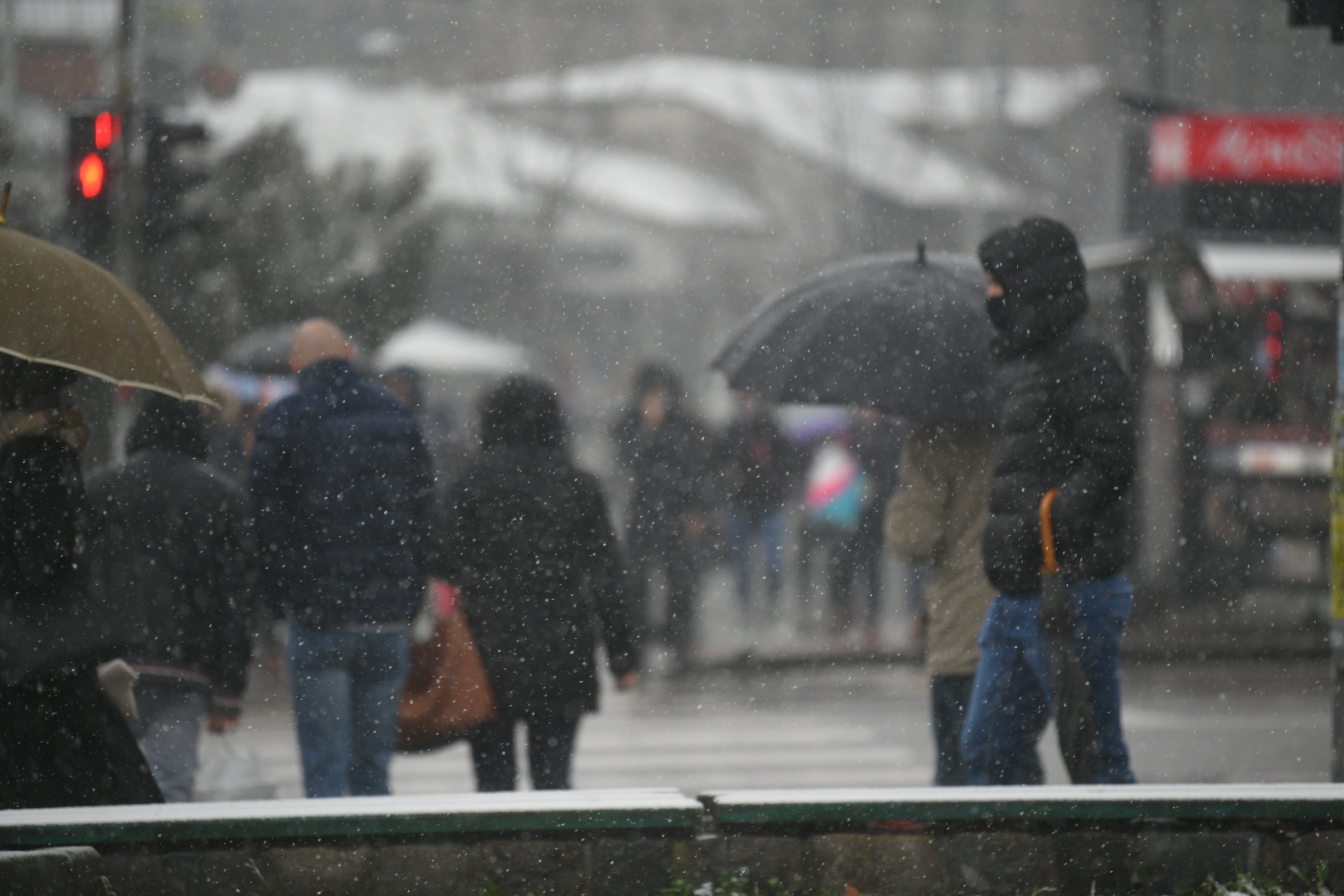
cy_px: 448
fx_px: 6906
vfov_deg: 7.4
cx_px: 672
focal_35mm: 185
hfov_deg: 11.1
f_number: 2.8
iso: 400
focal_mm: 185
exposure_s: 1/500
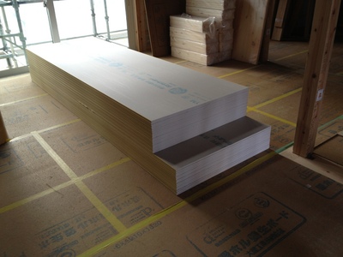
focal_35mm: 35
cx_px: 172
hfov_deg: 52.6
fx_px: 347
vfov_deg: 40.7
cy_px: 128
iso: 64
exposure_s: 1/20
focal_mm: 4.28
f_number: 2.4
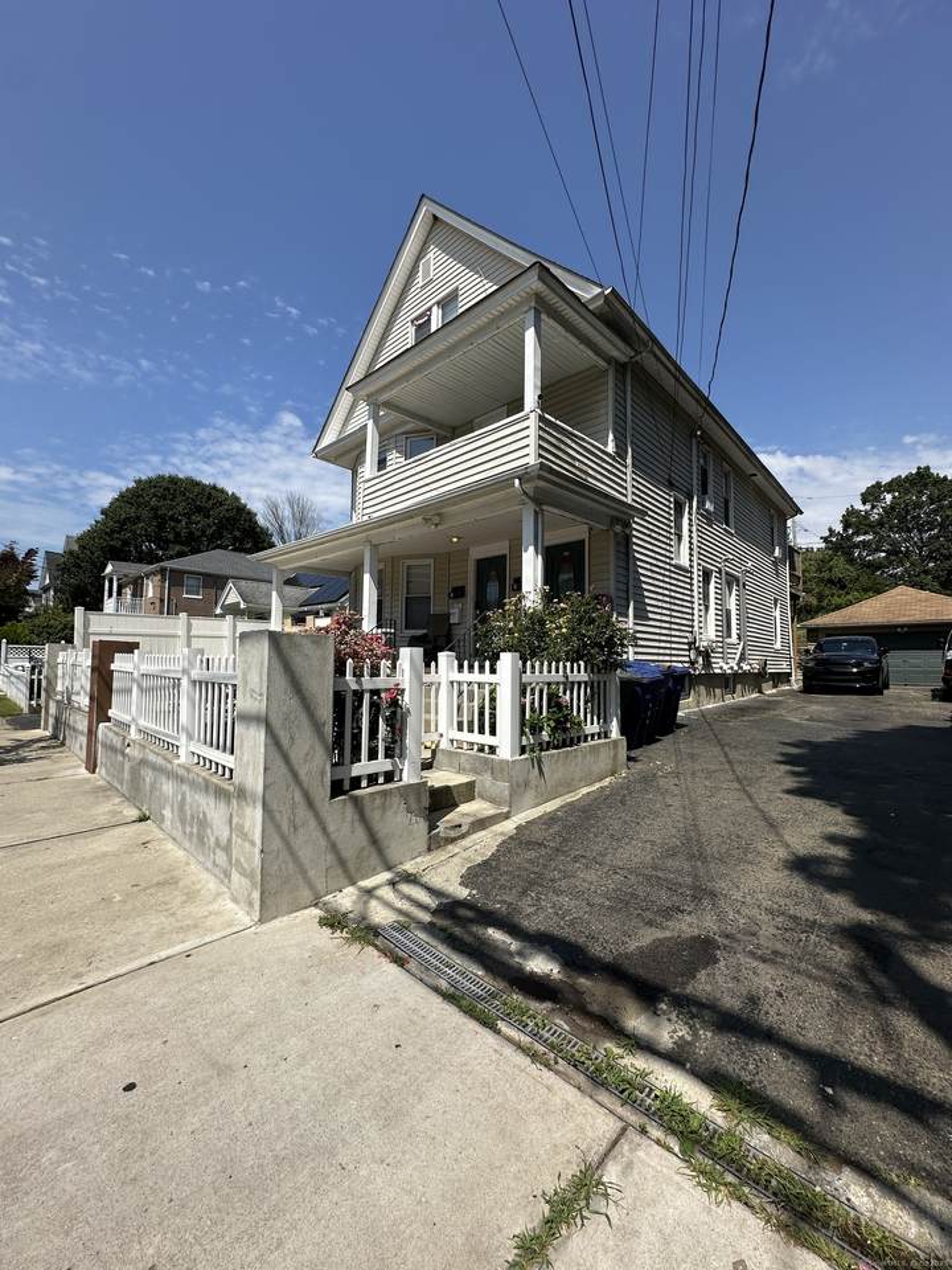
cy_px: 635
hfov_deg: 85.7
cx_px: 476
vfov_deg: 102.1
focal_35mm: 14
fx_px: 513
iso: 50
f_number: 2.2
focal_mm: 2.22
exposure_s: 1/2451
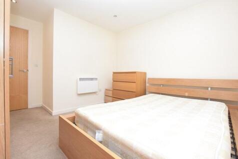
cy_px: 80
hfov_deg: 95.0
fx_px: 109
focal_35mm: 16
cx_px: 119
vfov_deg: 72.0
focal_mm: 11
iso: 800
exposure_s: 1/100
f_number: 5
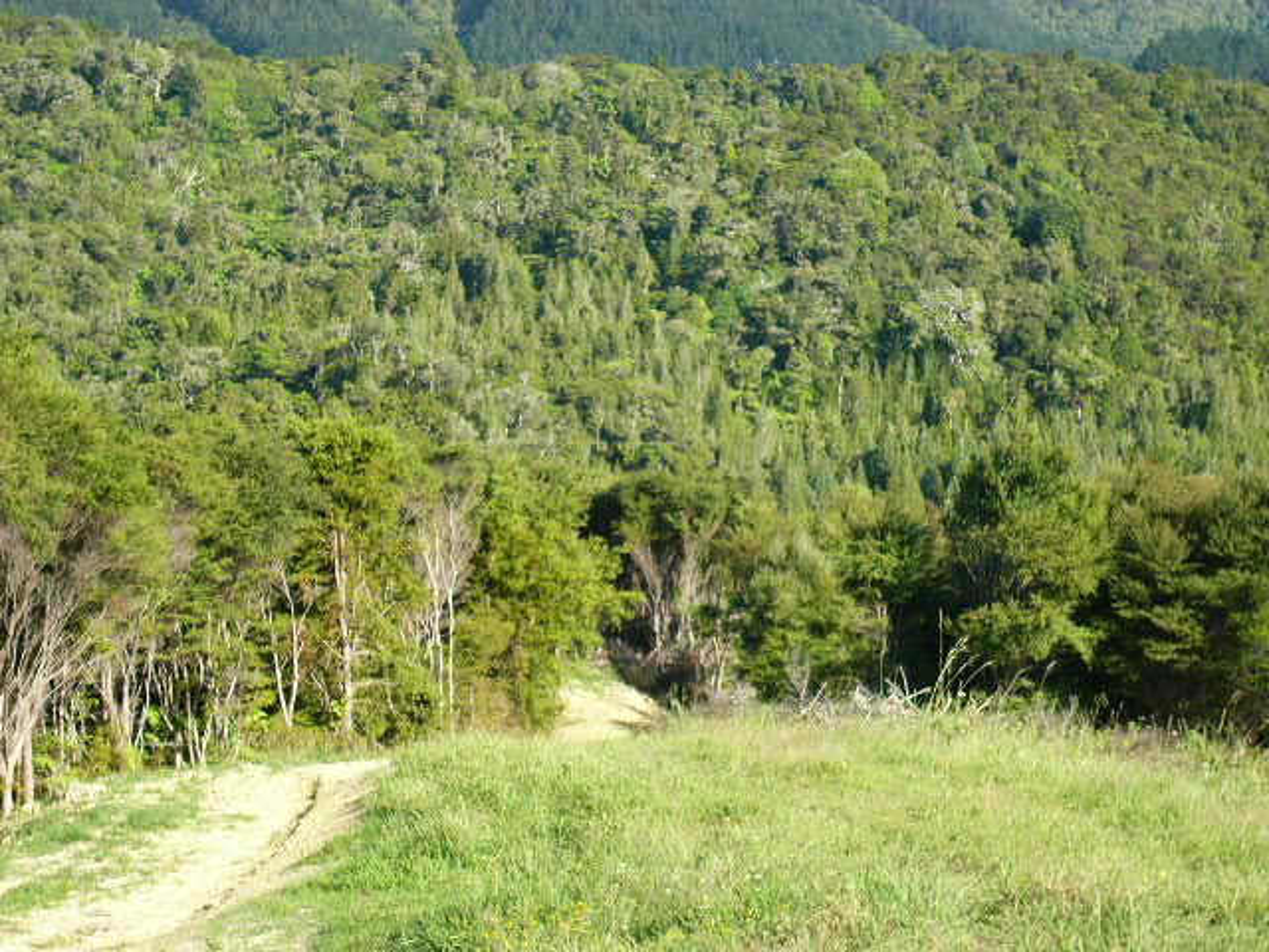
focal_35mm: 89
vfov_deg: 16.6
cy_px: 476
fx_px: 3263
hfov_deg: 22.0
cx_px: 634
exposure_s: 1/250
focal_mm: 14.7
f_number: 4.6
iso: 100
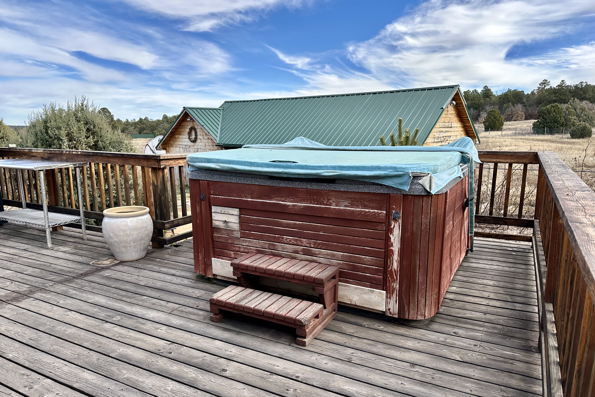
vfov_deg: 51.2
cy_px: 217
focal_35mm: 25
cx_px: 298
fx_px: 413
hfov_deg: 71.5
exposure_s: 1/1613
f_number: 1.78
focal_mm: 6.86
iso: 80
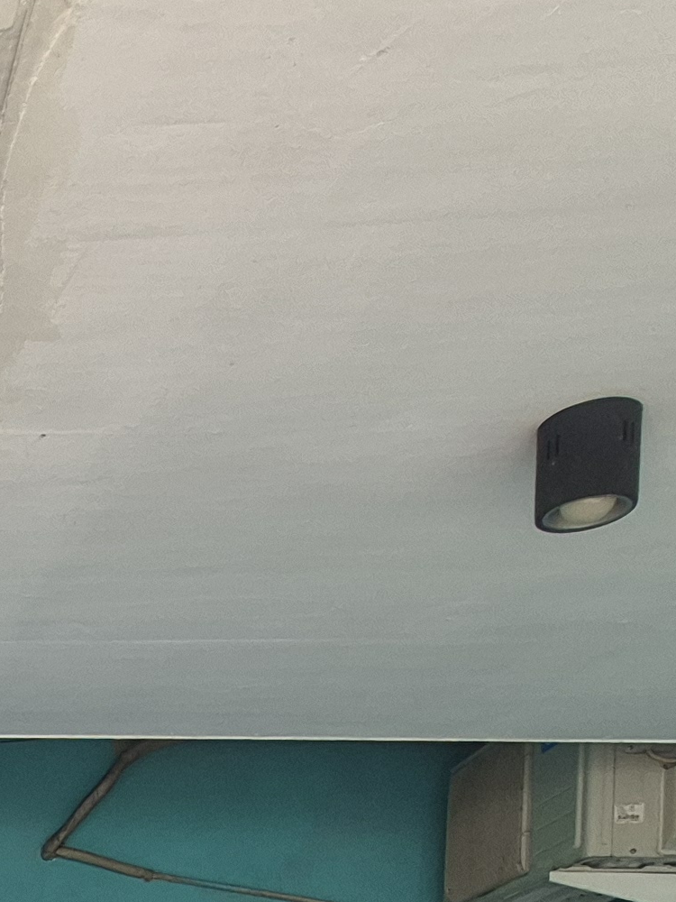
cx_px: -538
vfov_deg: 29.6
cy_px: 1171
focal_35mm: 52
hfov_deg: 20.2
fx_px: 1354
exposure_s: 1/100
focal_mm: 1.74
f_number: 2.2
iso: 64
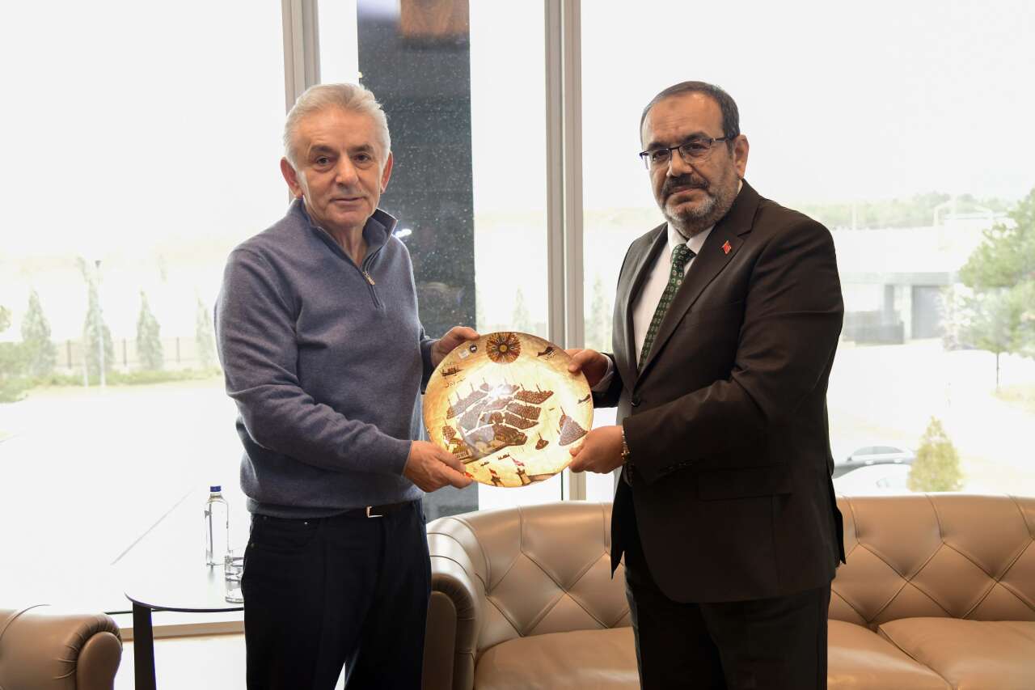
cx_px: 518
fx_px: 1092
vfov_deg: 35.0
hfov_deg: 50.7
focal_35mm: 38
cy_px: 345
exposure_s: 1/100
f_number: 4.5
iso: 1250
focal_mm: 38
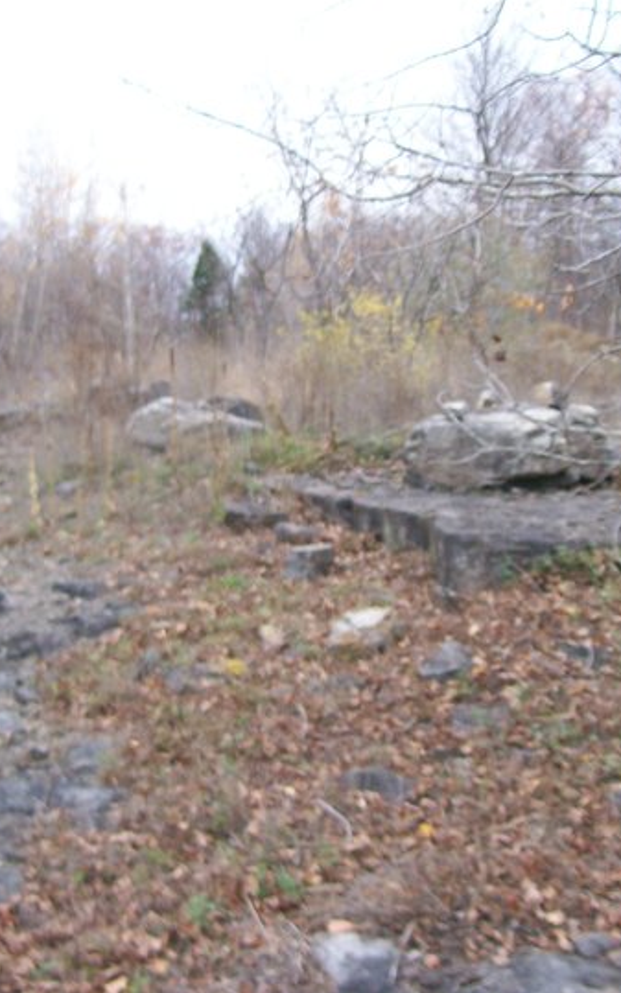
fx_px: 1408
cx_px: 323
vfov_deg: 38.9
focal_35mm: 52
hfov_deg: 24.9
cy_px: 488
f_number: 2.7
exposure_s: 1/96
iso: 80
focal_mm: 6
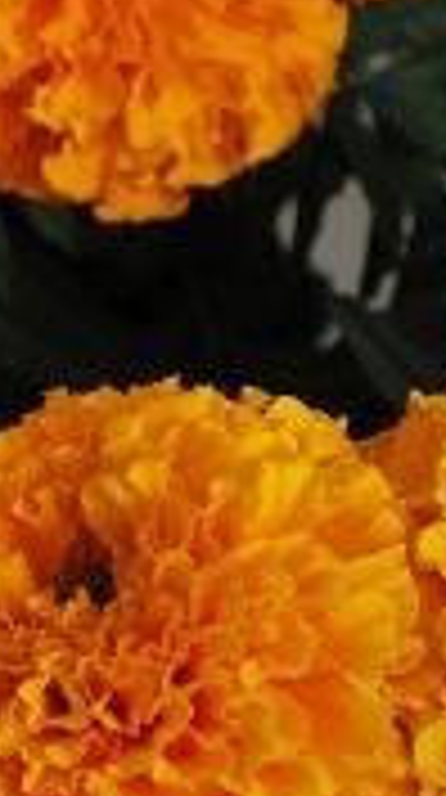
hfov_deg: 6.9
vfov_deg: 12.6
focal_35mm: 171
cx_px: -423
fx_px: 3611
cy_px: 423
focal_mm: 48
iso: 100
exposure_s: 1/250
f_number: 8
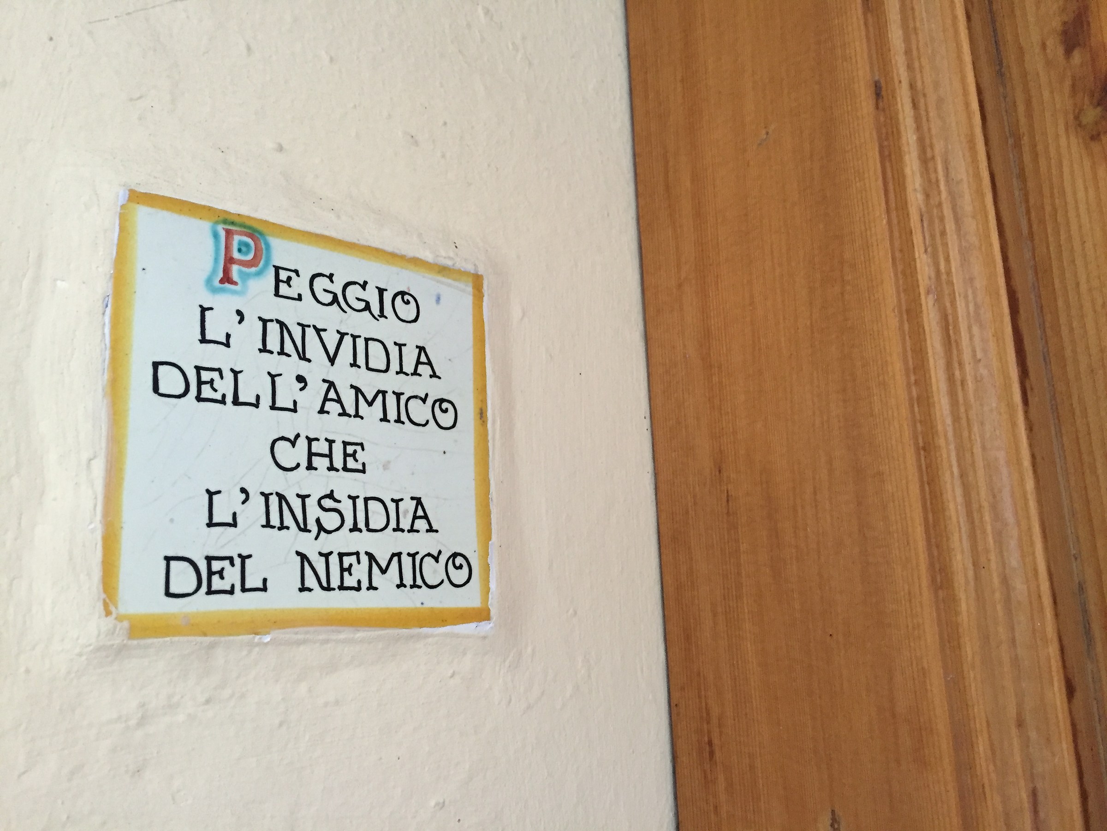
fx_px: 927
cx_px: 554
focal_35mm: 29
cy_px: 416
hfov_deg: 61.7
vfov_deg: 48.2
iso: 200
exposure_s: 1/33
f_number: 2.2
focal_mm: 4.15
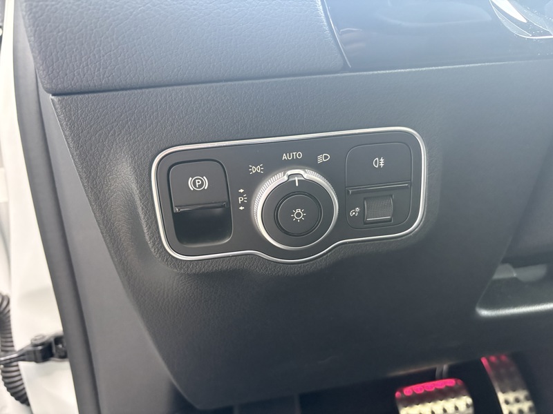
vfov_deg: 53.1
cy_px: 207
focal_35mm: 26
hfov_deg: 67.3
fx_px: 415
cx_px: 276
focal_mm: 5.96
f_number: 1.6
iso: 400
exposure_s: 1/60
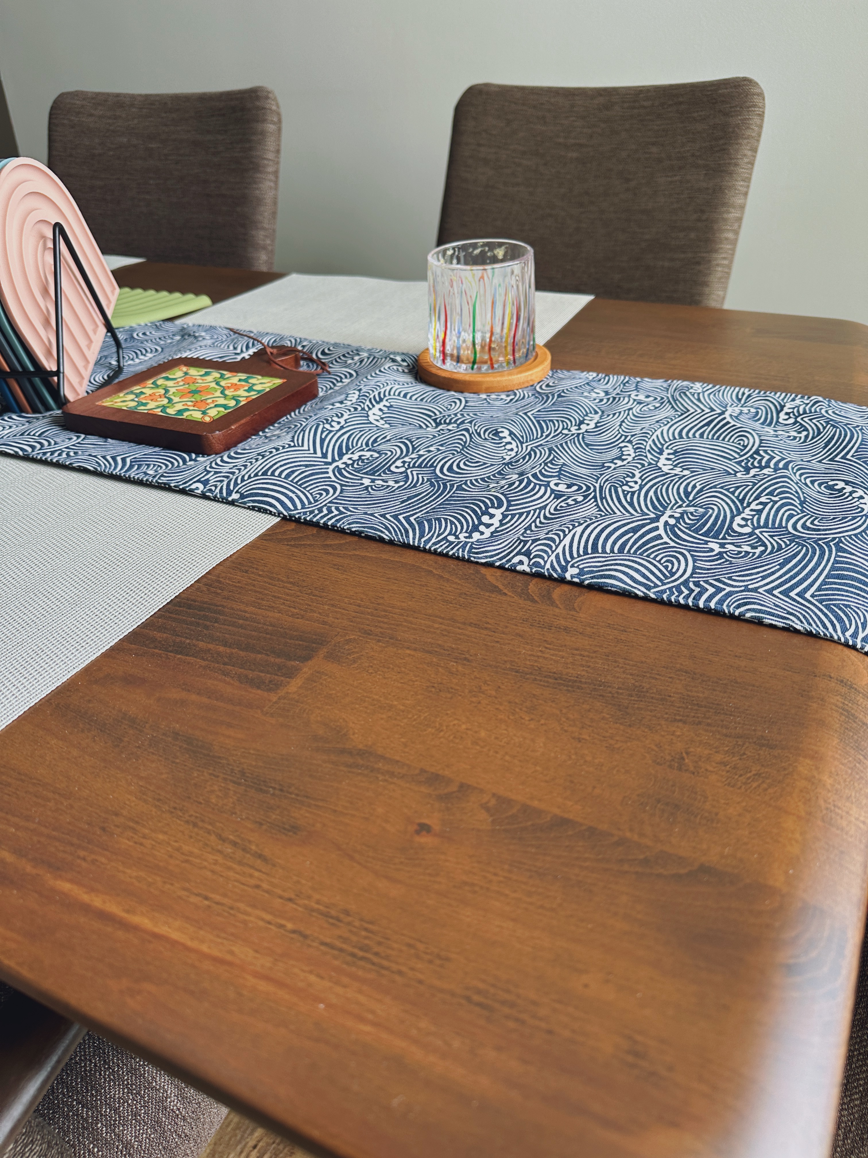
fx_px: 802
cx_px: 434
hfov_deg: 56.8
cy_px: 579
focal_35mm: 24
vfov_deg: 71.6
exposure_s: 1/121
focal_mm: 6.86
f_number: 1.78
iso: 100
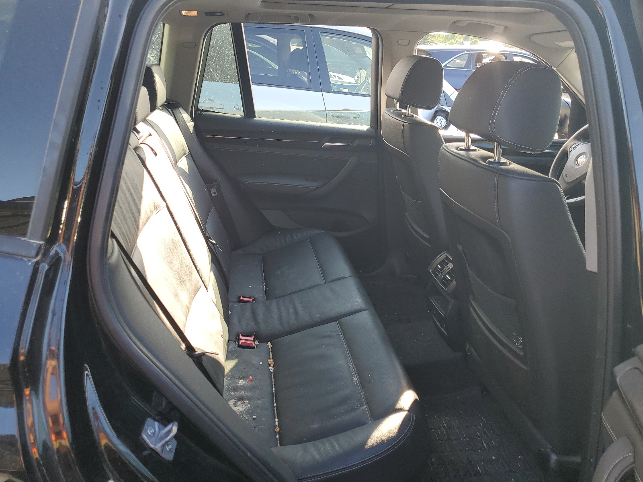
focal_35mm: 26
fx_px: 483
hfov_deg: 67.3
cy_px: 241
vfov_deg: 53.1
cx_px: 322
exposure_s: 1/270
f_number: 1.5
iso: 50
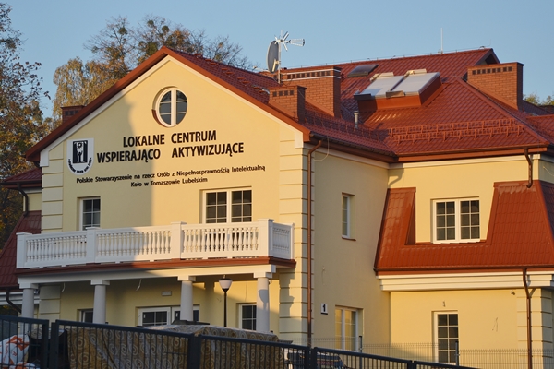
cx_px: 277
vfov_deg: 10.8
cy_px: 184
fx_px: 1962
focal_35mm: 128
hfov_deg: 16.1
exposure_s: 1/160
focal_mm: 85
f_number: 6.3
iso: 100
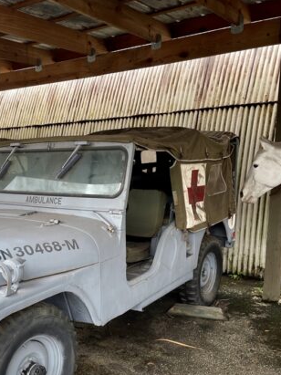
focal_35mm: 38
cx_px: 84
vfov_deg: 47.9
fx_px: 412
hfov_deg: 37.1
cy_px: 258
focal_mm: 4.2
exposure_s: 1/121
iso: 40
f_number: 1.6
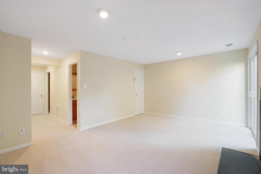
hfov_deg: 96.7
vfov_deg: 73.7
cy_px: 87
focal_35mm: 16
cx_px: 130
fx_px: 116
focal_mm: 16
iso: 1250
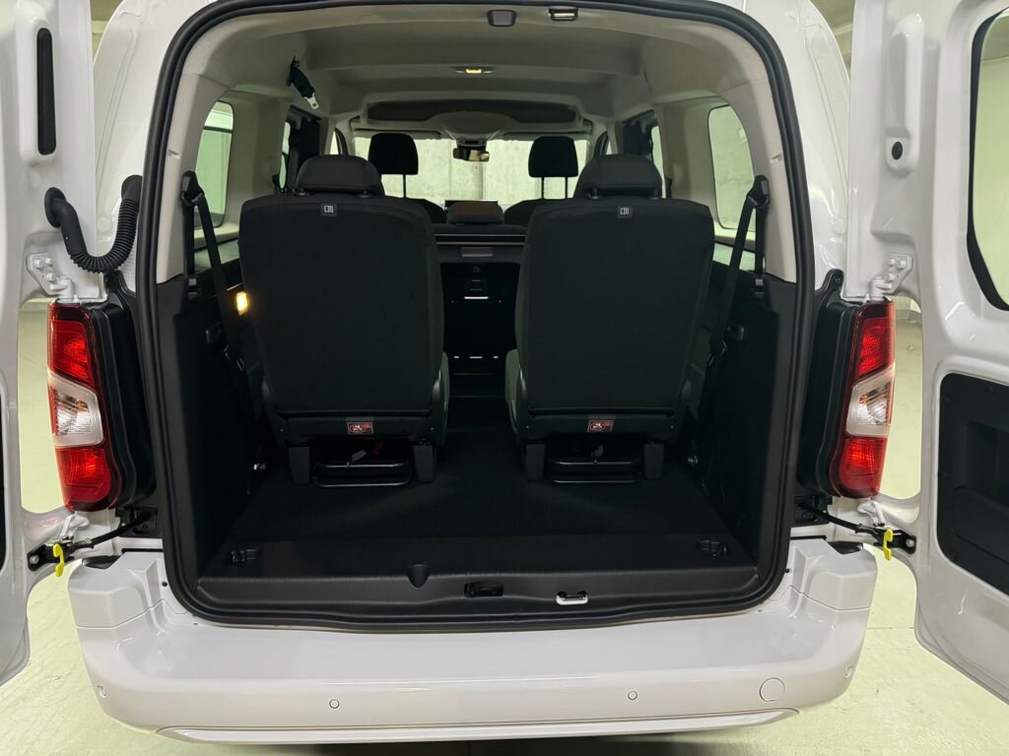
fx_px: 700
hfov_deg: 71.6
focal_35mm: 24
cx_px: 504
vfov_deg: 56.8
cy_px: 378
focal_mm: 6.76
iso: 800
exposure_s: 1/50
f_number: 1.78
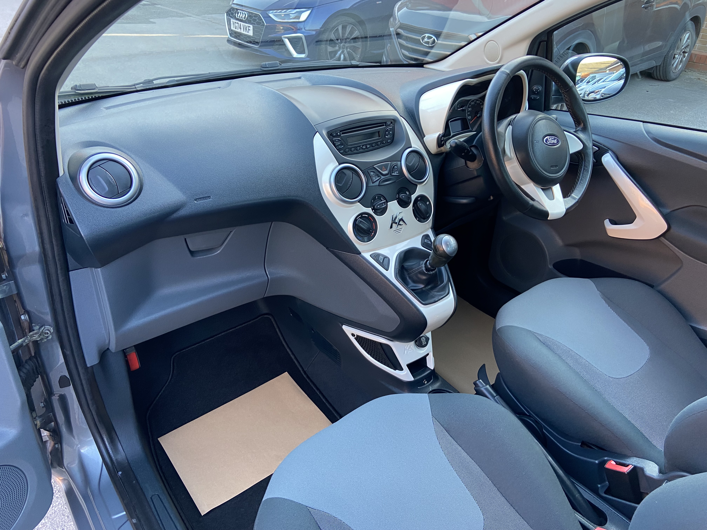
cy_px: 265
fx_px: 531
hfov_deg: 67.3
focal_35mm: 26
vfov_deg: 53.1
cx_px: 354
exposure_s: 1/92
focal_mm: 4.25
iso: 125
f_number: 1.8
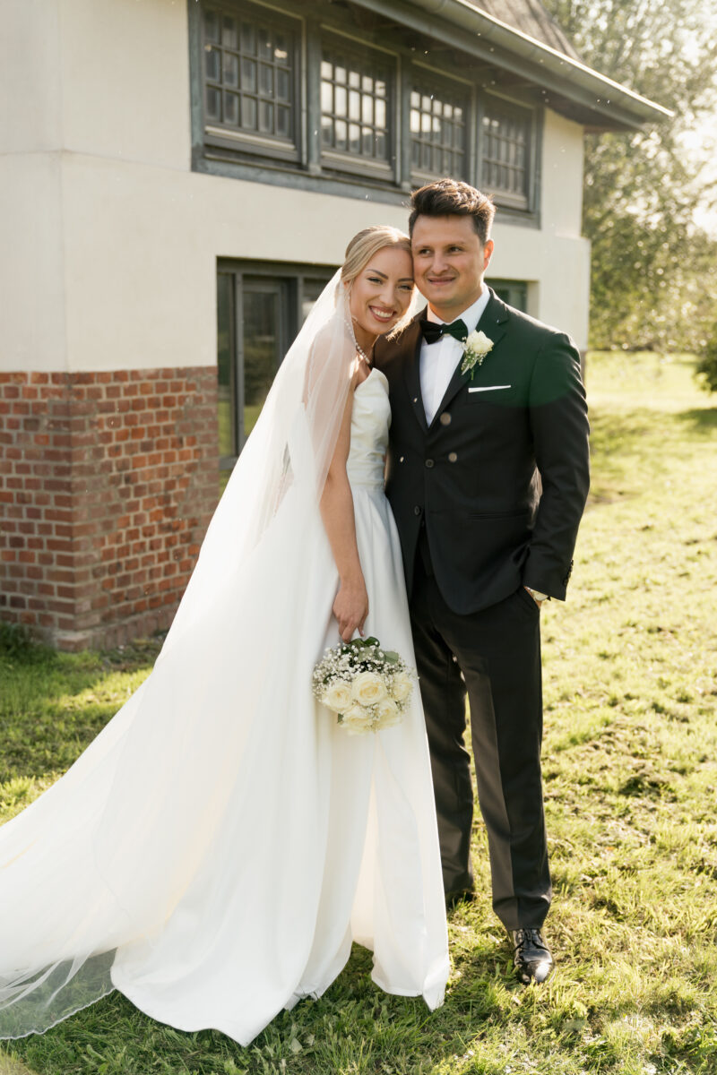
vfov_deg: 48.5
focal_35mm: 40
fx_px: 1195
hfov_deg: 33.4
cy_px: 538
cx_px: 358
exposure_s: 1/640
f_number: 2.8
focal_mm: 40
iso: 100
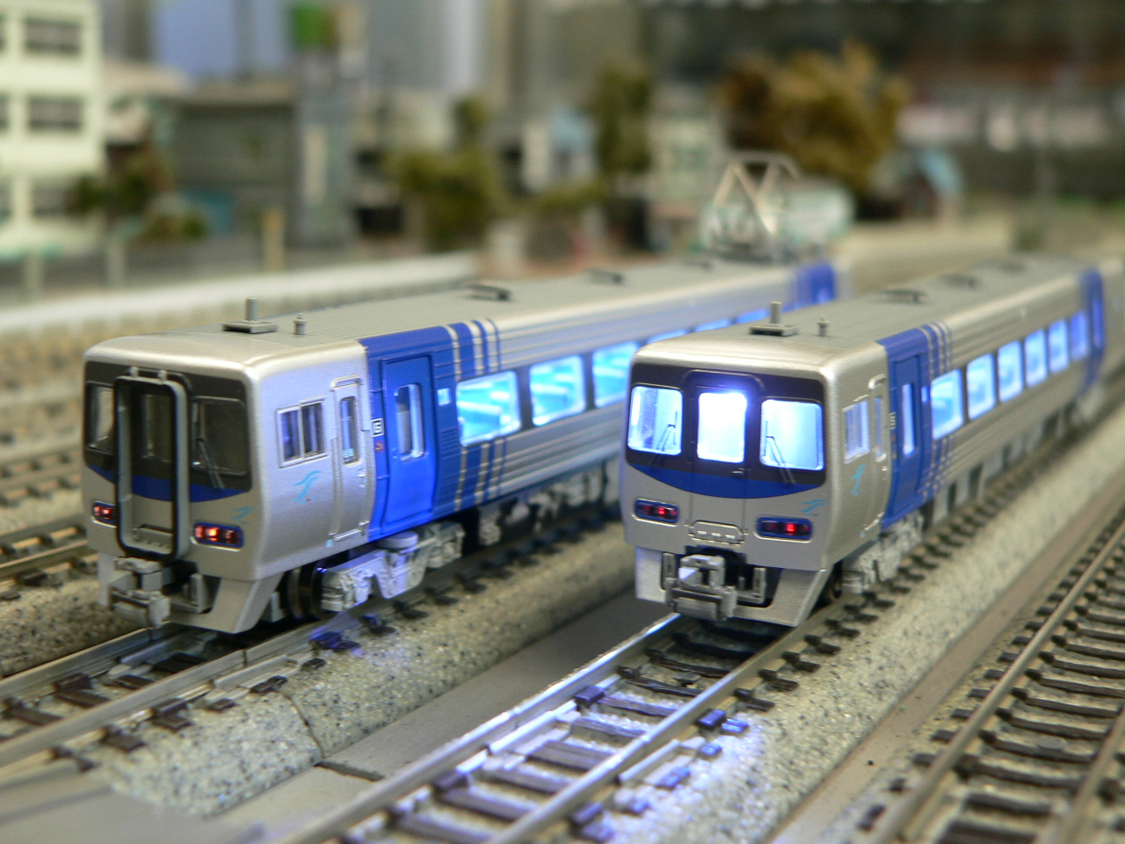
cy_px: 422
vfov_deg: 30.9
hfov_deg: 40.4
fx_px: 1527
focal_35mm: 47
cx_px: 562
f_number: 2.8
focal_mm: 7.8
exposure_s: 1/8
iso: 100
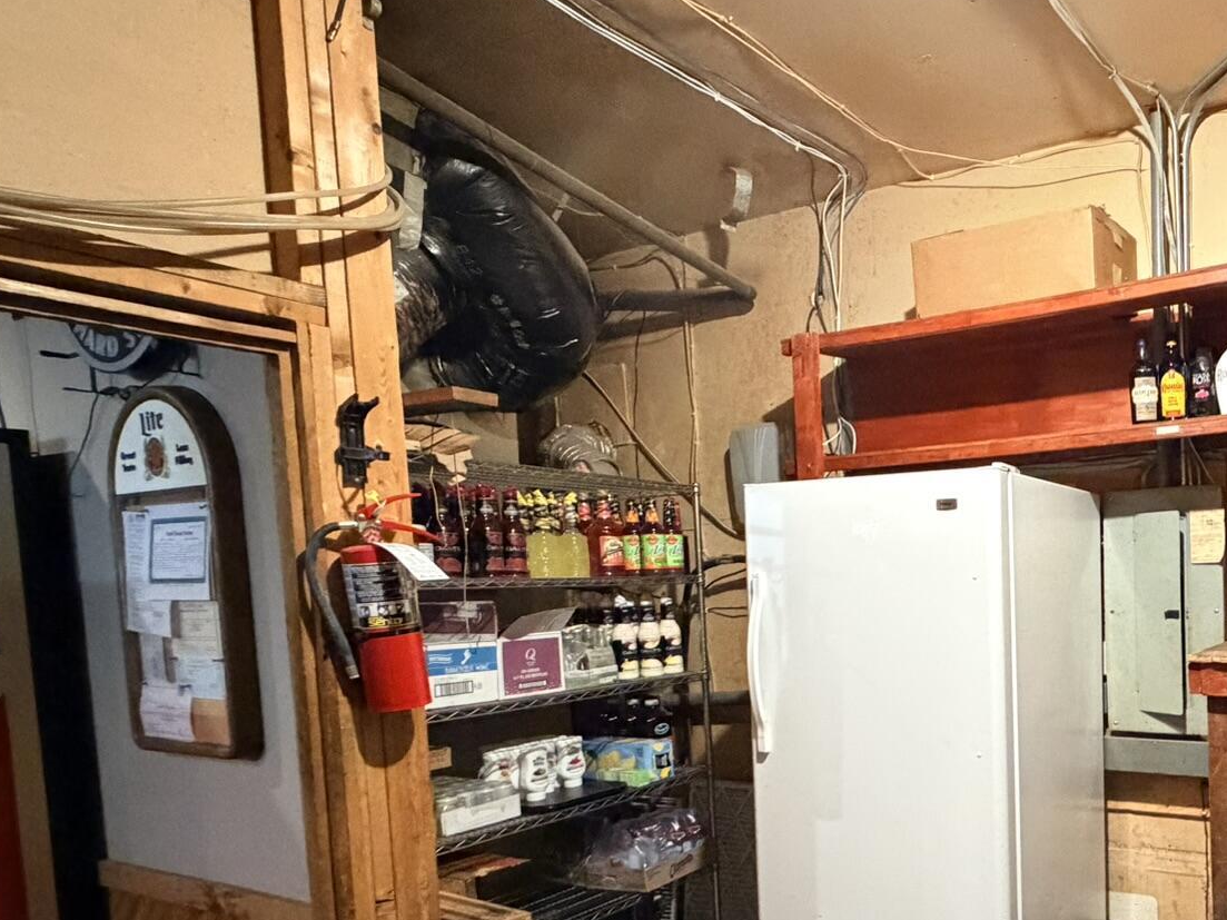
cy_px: 625
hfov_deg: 59.5
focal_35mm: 26
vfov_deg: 51.9
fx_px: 921
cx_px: 1052
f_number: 2.2
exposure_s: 1/40
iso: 1250
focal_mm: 2.22
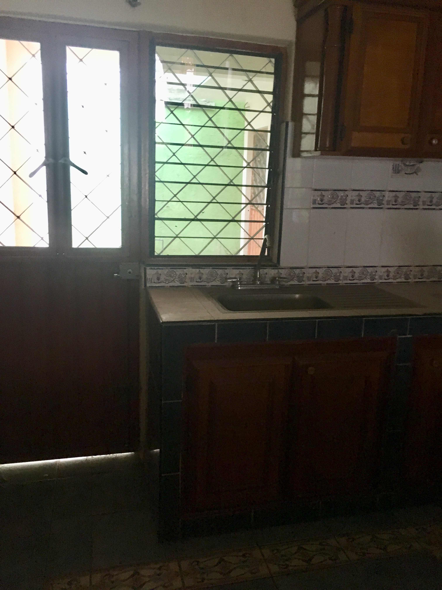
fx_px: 494
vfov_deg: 61.7
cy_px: 295
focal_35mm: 29
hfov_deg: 48.2
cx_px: 221
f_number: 2.2
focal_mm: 4.15
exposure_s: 1/30
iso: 200
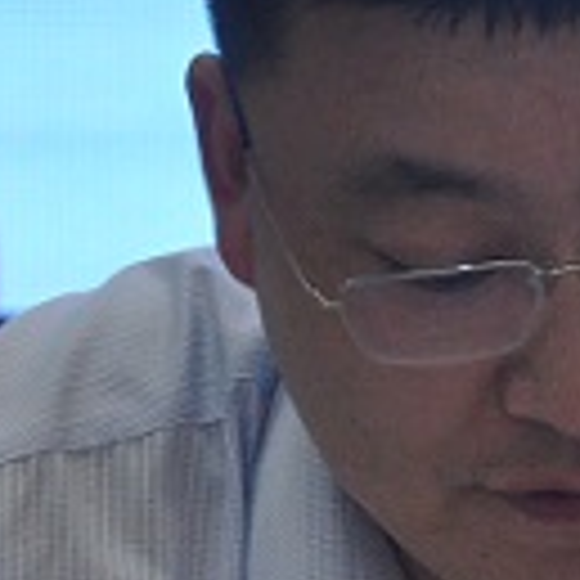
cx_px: 668
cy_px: 542
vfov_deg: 1.7
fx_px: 19809
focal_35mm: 1045
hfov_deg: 1.7
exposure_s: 1/250
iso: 1600
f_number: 5.6
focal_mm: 140
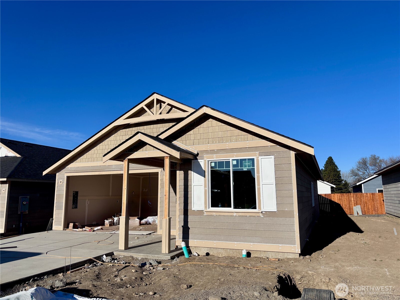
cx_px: 200
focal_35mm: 26
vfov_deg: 53.1
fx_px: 300
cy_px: 150
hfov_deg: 67.3
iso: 50
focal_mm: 5.96
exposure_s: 1/5952
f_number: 1.6
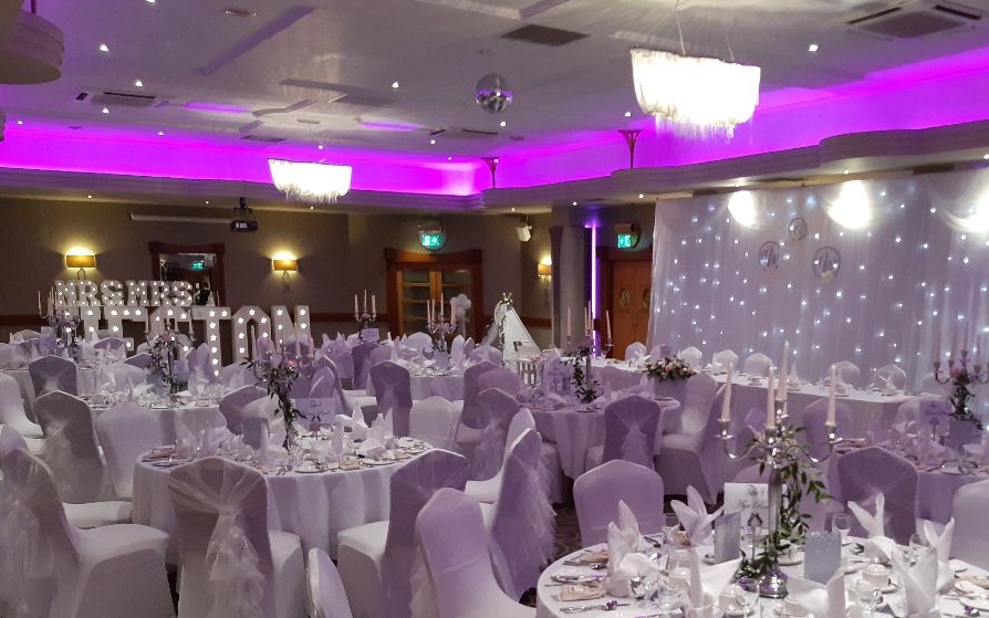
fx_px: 997
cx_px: 629
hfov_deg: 52.1
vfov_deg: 33.6
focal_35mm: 37
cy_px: 476
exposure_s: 1/50
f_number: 1.7
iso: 200
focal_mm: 3.92
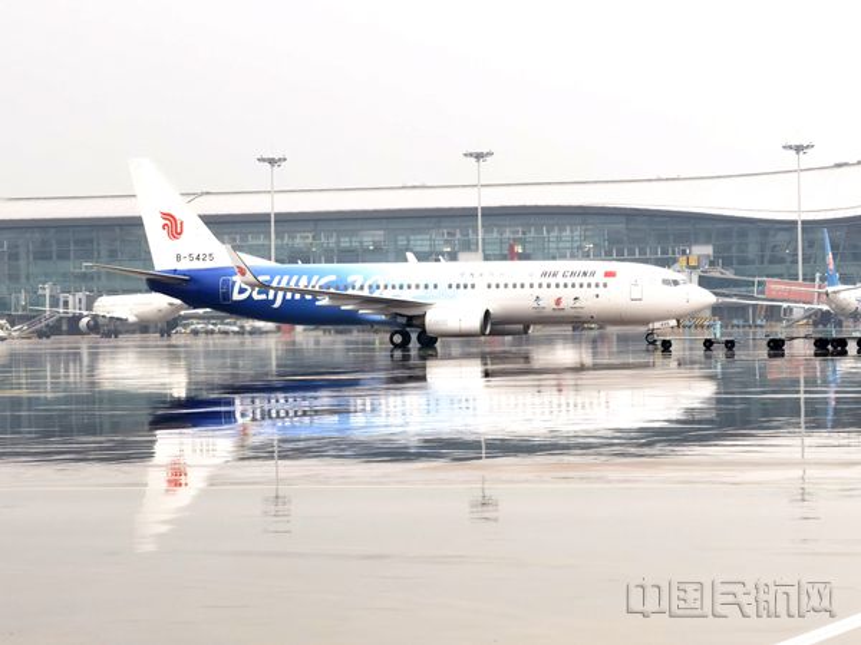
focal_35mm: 159
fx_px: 3955
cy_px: 322
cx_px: 430
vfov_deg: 9.3
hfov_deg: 12.4
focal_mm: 7.48
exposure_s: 1/350
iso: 50
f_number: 2.4
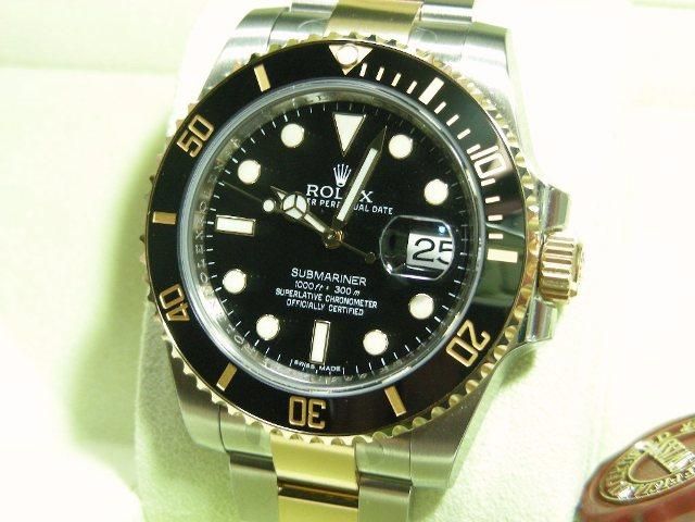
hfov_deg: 30.7
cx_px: 348
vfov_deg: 23.3
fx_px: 1265
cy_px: 261
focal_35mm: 63
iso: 200
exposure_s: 1/12.8
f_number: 3.5
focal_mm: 10.5
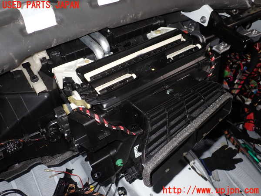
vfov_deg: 46.8
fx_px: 226
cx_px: 130
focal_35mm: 30
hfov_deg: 60.0
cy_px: 98
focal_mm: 5.4
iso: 200
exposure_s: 1/30
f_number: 6.3
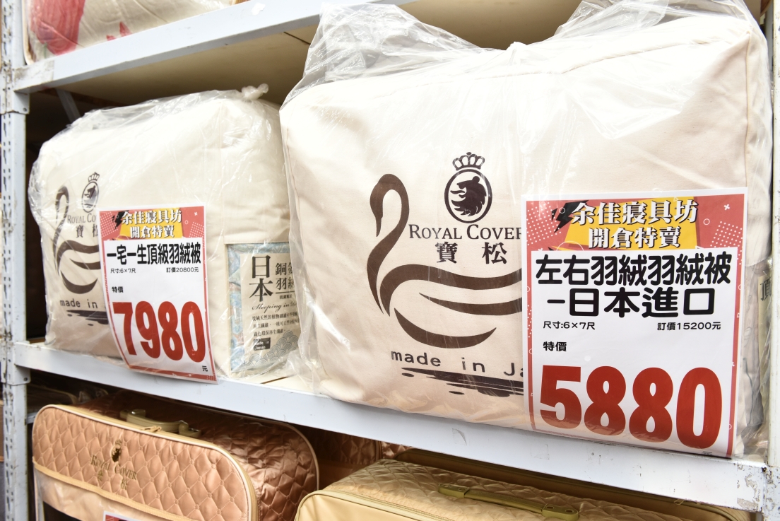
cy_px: 260
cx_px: 390
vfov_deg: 45.0
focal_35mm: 29
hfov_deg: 63.6
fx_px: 629
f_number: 8
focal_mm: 29
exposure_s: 1/60
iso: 1100
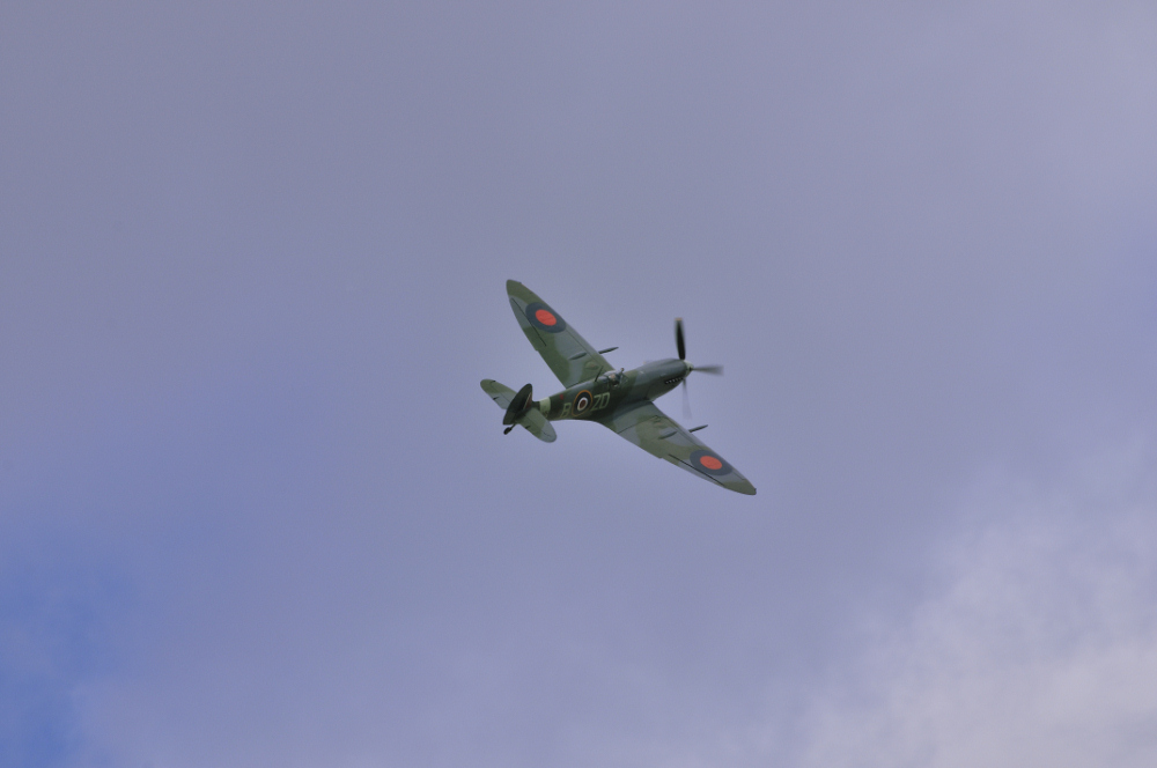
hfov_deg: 4.6
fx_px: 14444
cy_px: 384
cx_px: 578
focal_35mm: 450
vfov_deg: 3.0
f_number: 11
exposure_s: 1/500
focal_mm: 300
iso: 200
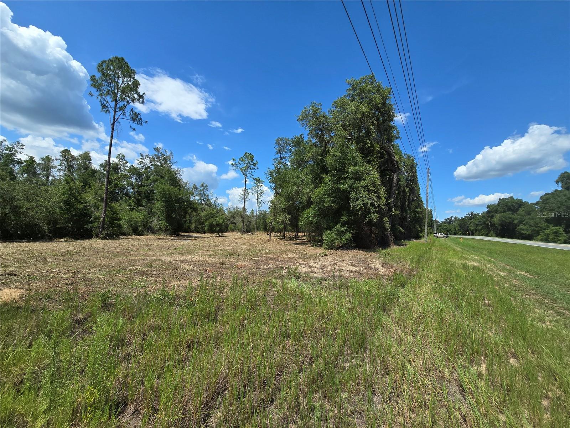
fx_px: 214
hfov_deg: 106.2
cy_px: 214
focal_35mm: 13
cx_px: 285
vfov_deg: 89.9
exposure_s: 1/2346
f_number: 2.2
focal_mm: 2.2
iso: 50
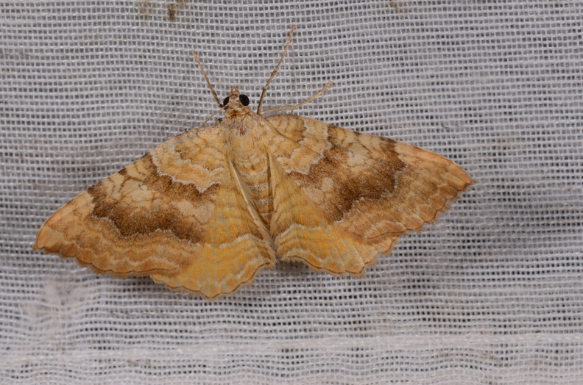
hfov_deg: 16.1
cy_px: 192
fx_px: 2060
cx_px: 292
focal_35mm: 128
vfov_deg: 10.7
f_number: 32
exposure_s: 1/60
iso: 100
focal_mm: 85
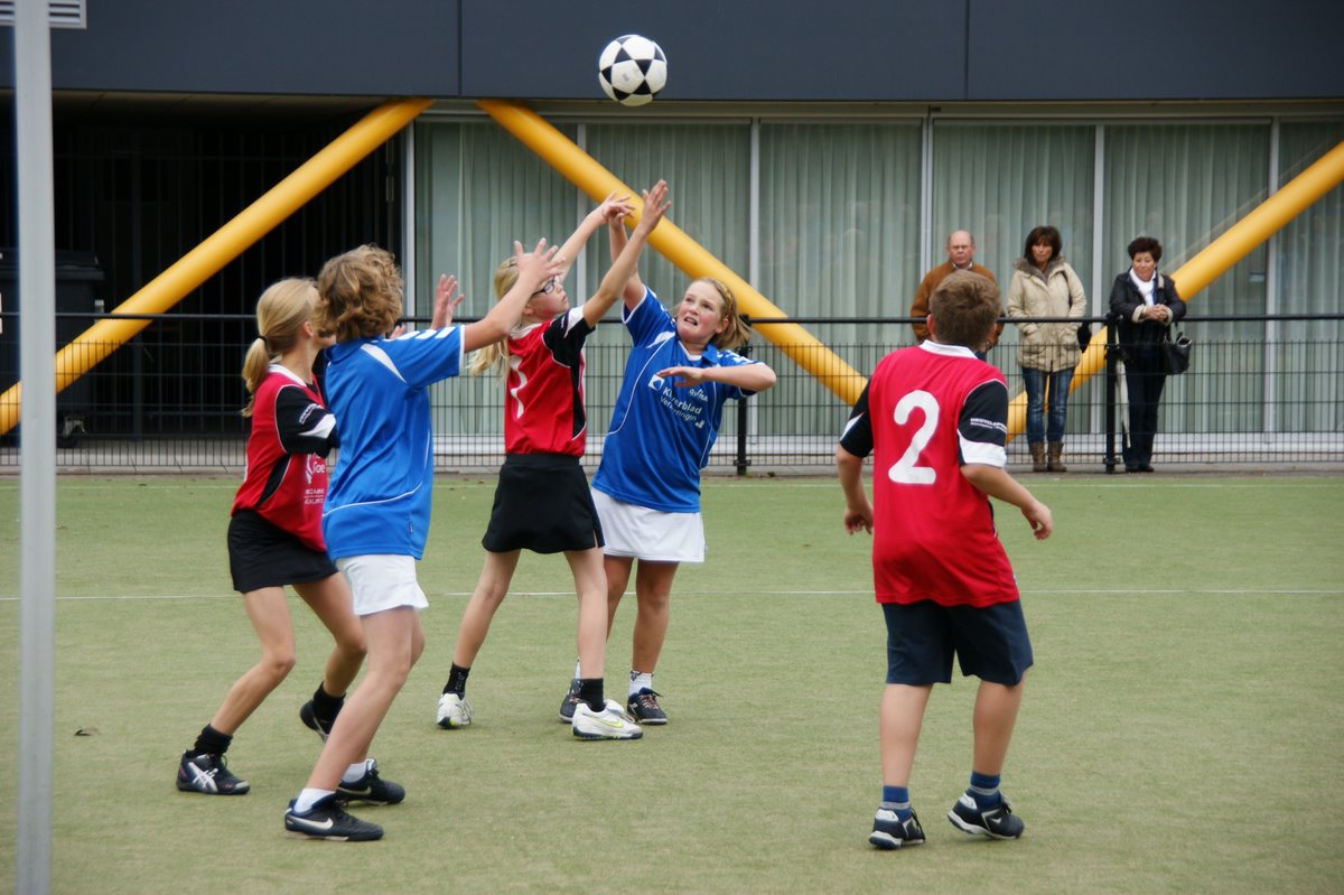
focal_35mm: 135
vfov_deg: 10.2
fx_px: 5038
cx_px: 672
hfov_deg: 15.2
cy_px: 448
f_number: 5.6
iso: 200
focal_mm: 90
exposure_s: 1/320
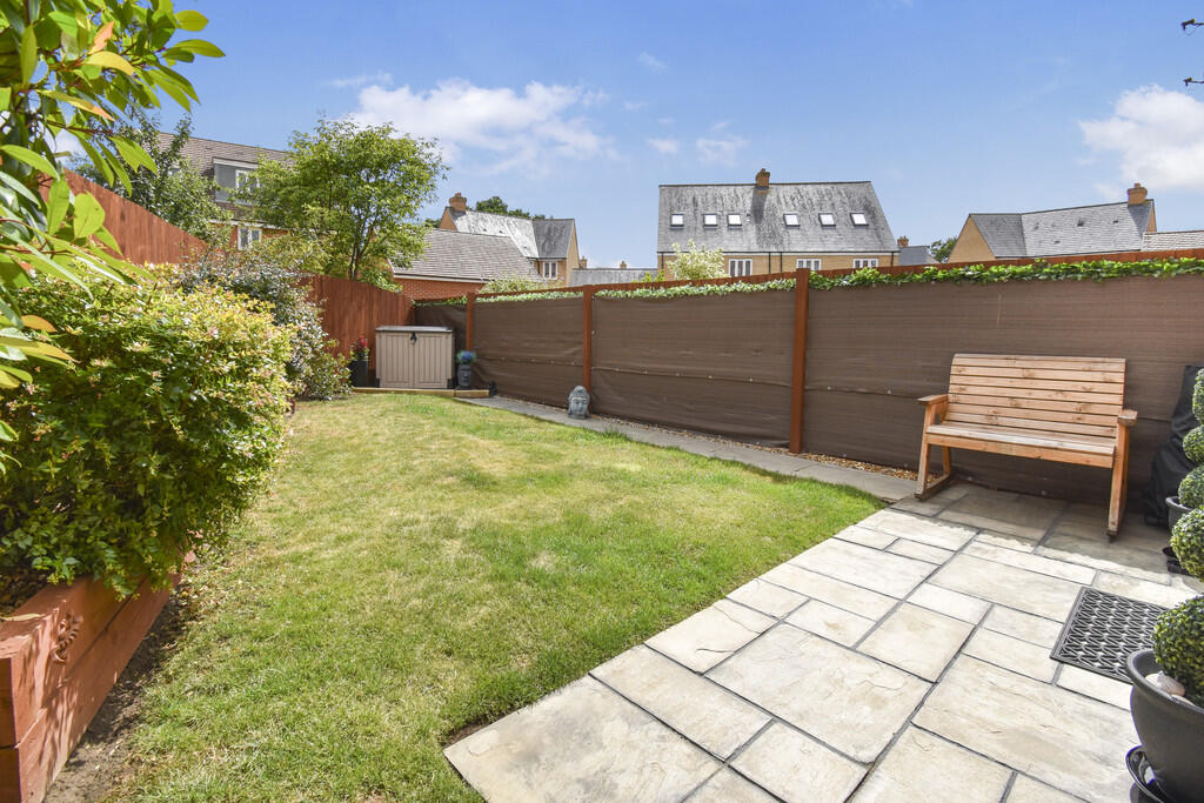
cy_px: 402
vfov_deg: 77.3
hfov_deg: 100.4
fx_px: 502
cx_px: 602
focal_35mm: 15
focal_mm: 10
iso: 100
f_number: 8
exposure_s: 1/250
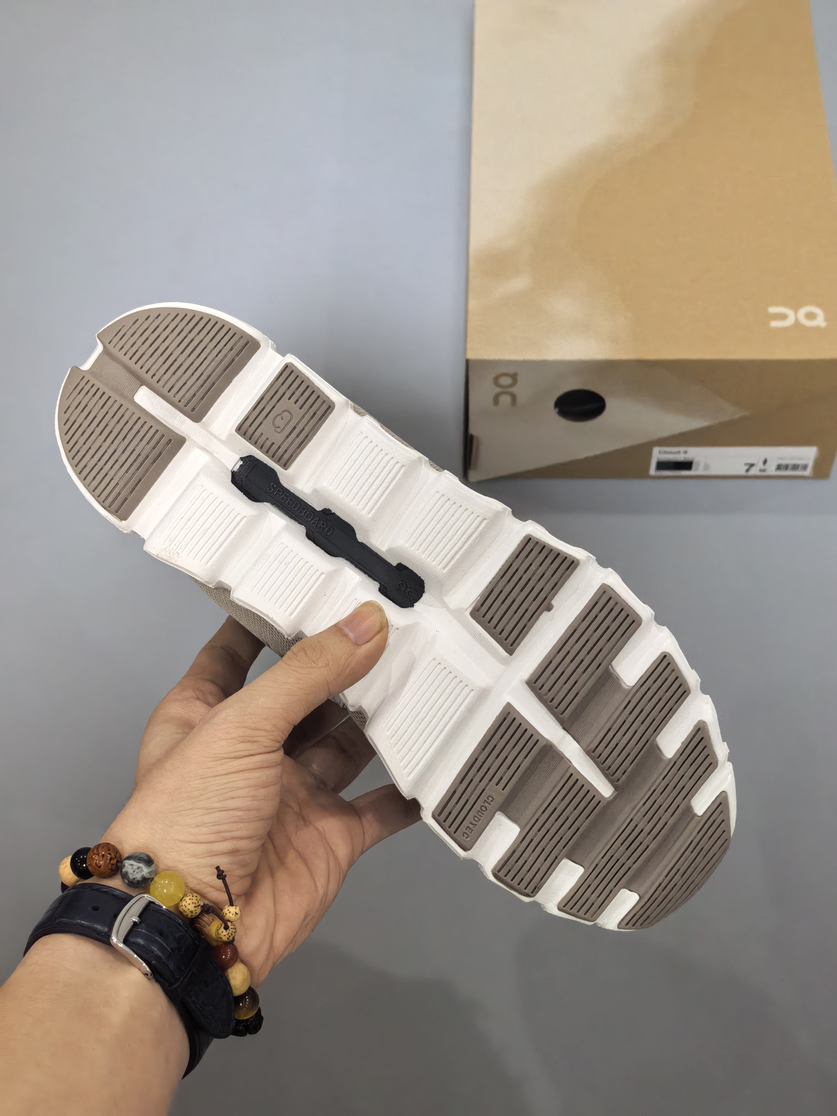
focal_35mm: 48
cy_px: 558
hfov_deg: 30.3
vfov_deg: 39.7
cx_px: 418
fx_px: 1547
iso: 640
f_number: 2
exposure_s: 1/167
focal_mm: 5.75
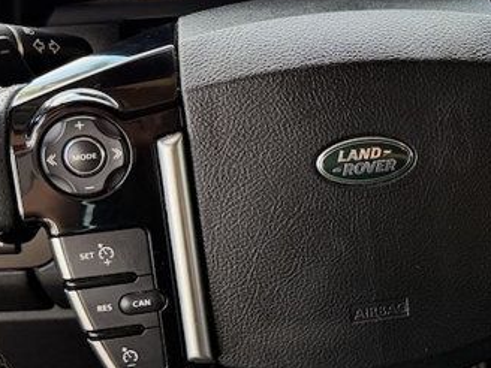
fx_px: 1064
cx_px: 519
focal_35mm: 75
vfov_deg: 19.6
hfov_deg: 24.5
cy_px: 181
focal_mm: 6.76
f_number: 1.78
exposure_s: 1/117
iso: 200
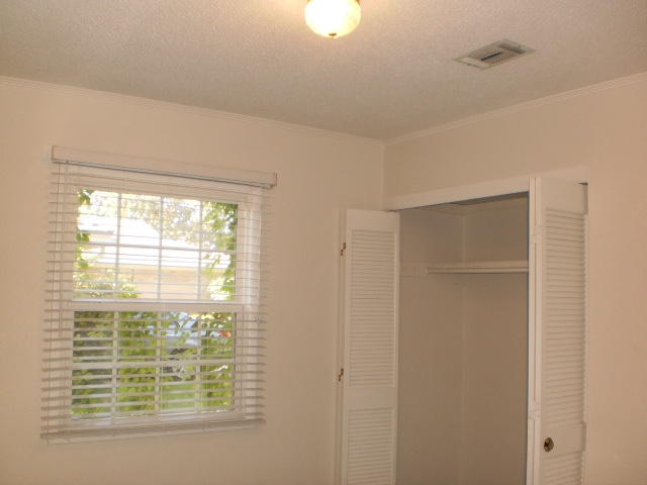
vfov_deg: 39.7
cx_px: 324
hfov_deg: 51.4
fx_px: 673
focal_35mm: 36
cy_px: 242
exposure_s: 1/30
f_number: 3.1
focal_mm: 6.3
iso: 125
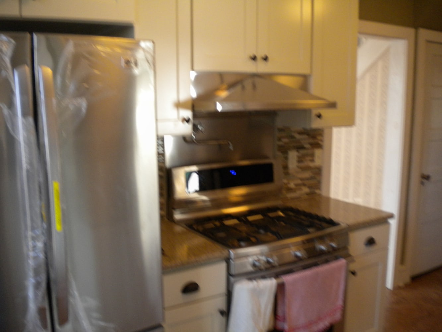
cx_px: 221
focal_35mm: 35
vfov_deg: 40.7
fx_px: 447
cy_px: 166
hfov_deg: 52.6
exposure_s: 1/61.5
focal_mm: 6.3
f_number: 3.1
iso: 298
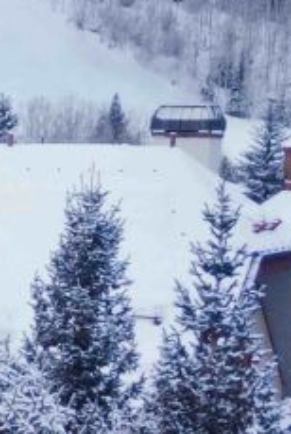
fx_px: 1620
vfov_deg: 15.2
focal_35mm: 134
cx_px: -557
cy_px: 303
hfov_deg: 8.7
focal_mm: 5.11
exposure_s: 1/120
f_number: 3
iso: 400
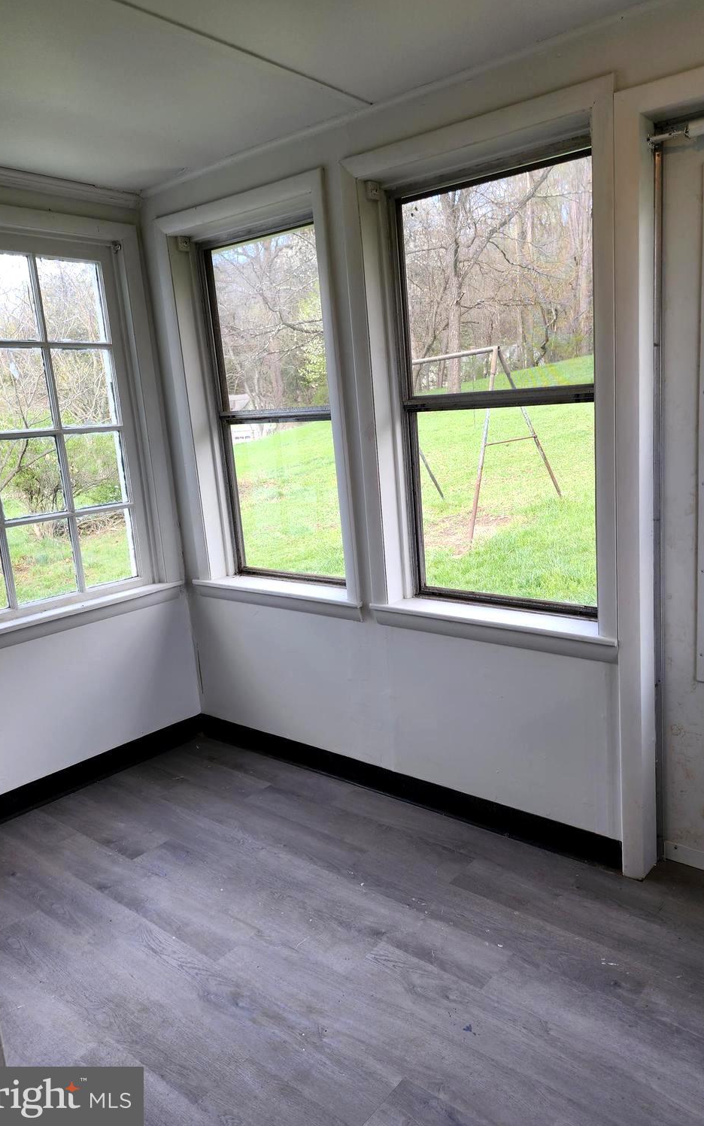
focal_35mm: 25
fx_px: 768
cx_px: 389
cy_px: 551
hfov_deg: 49.2
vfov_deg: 72.5
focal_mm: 6.4
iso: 25
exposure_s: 1/120
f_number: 1.8
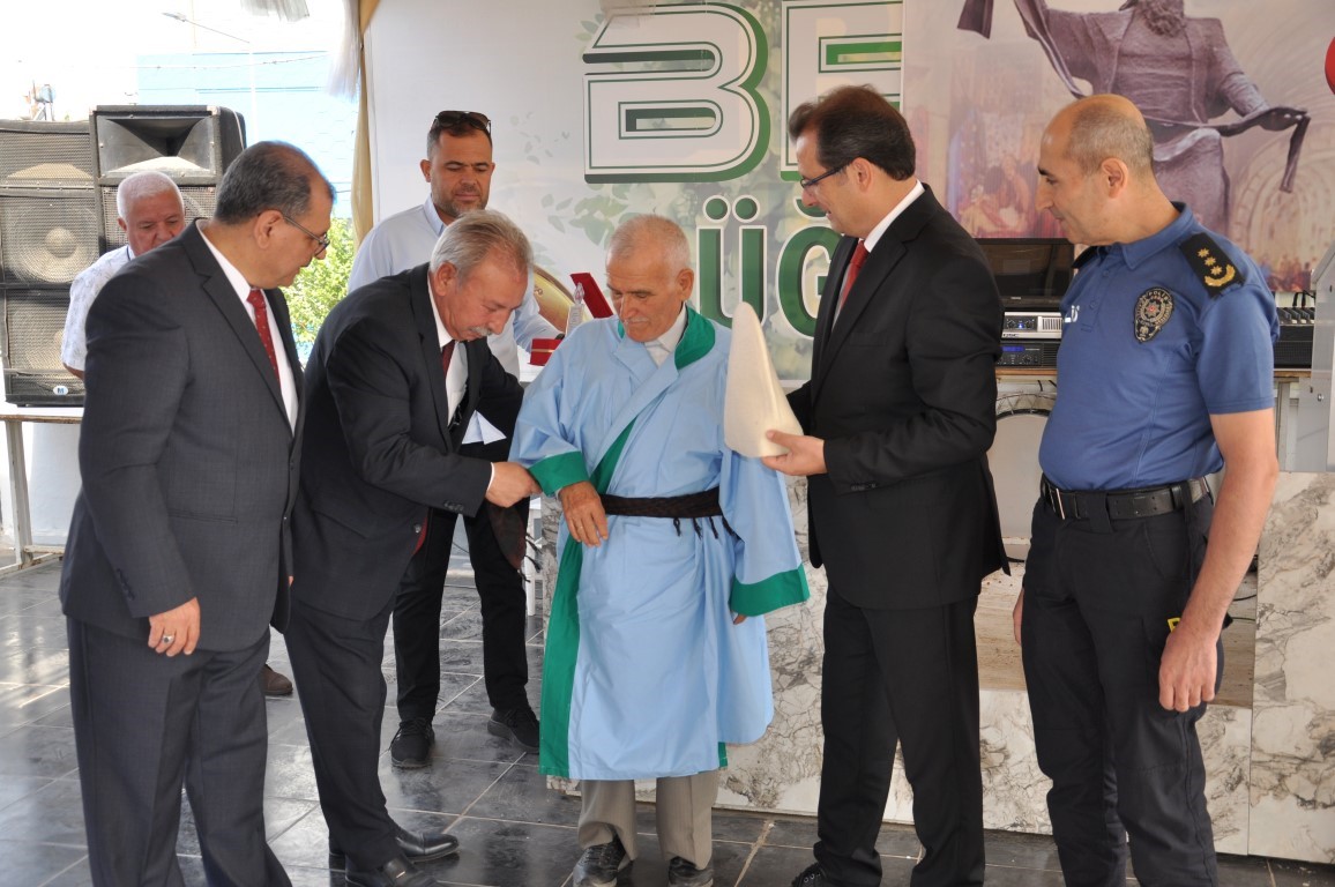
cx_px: 668
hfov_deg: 46.4
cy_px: 444
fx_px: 1556
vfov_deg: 31.8
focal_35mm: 42
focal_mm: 28
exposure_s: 1/200
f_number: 4
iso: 220
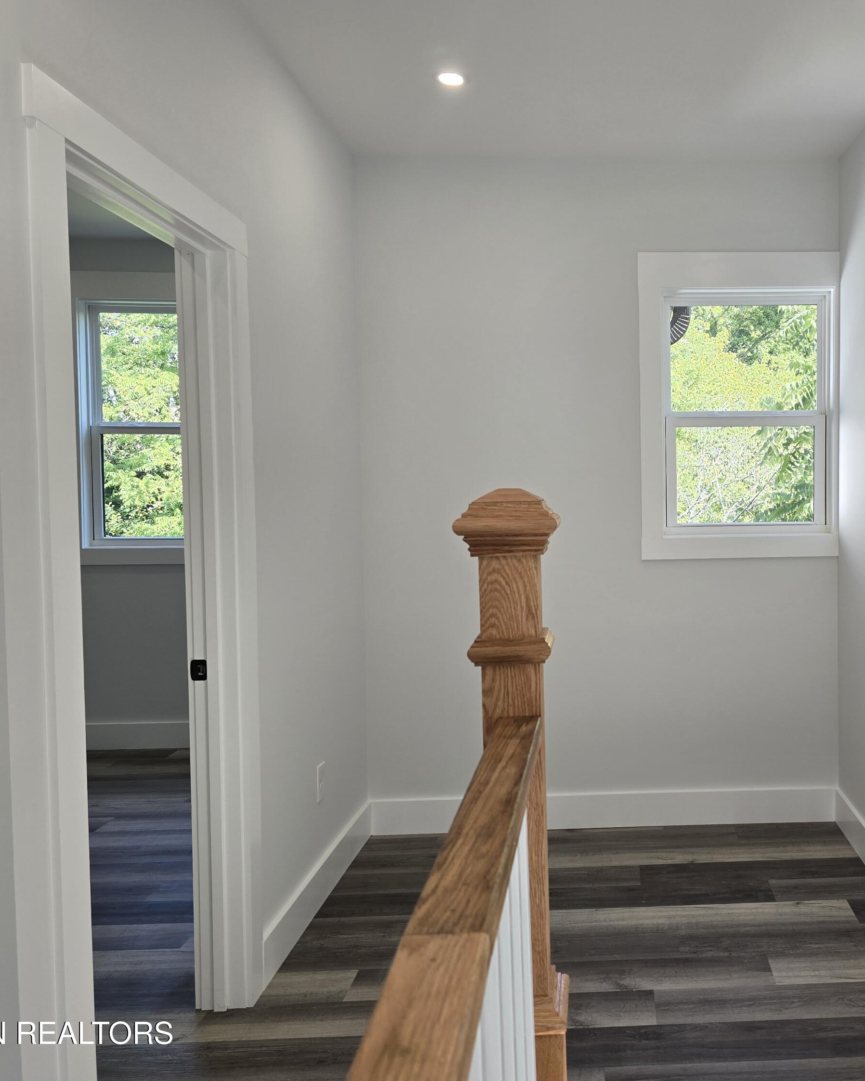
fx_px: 960
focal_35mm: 30
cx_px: 667
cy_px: 541
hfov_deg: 46.5
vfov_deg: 58.8
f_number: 1.7
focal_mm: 6.3
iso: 40
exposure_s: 1/120
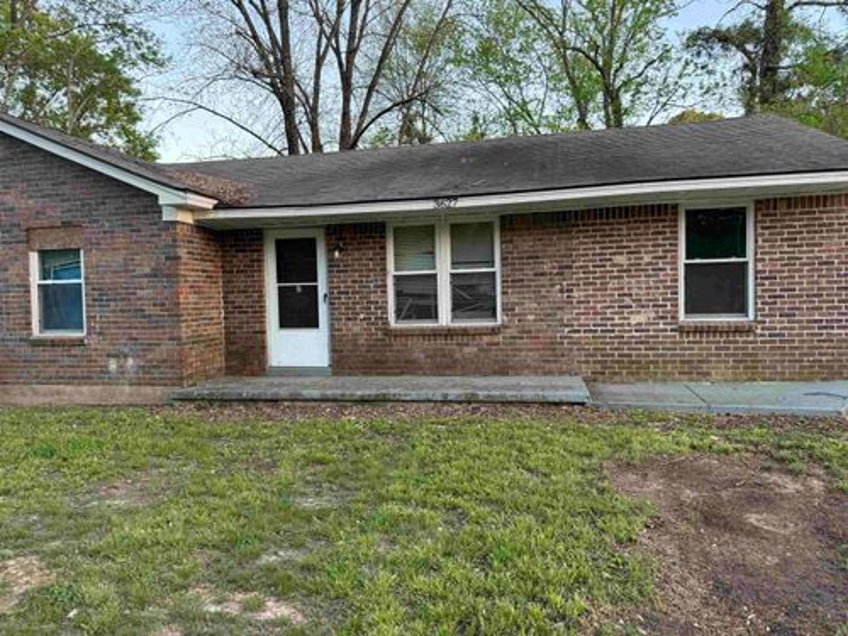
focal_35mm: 24
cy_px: 318
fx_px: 588
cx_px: 424
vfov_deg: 56.8
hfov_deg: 71.6
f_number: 1.78
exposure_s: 1/120
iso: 200
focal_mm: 6.76
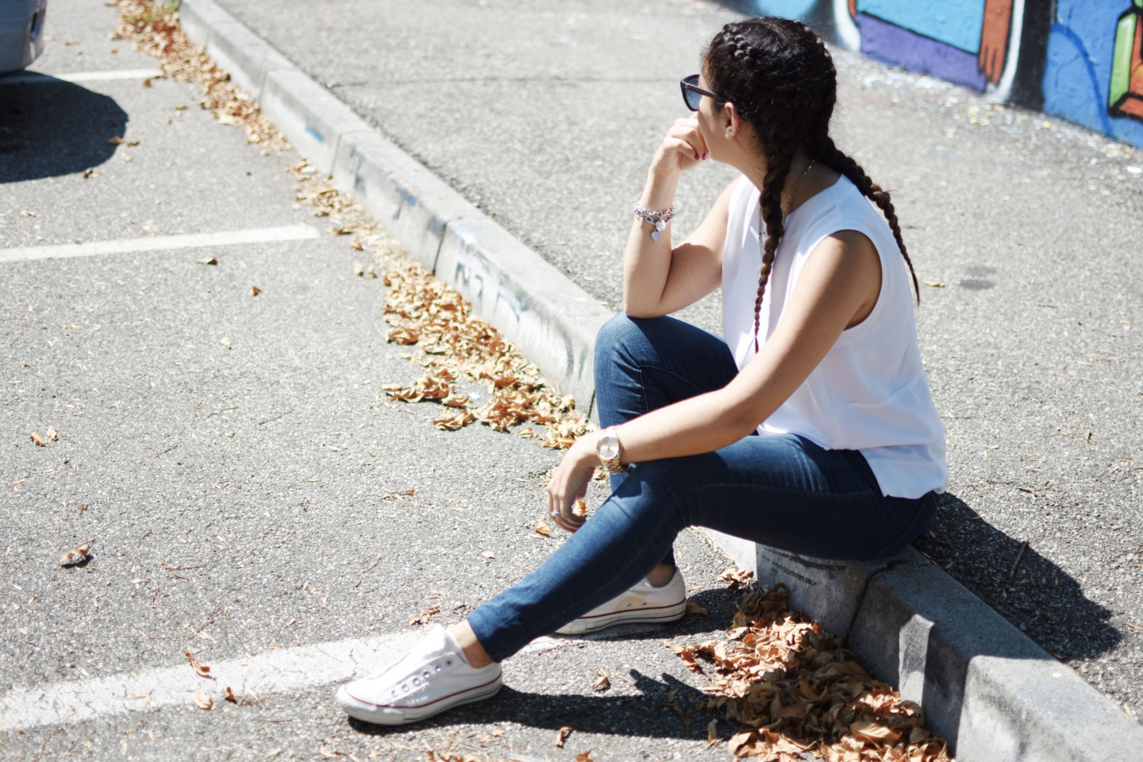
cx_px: 572
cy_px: 381
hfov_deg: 37.9
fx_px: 1667
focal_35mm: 52
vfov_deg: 25.8
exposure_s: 1/5000
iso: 100
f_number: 1.8
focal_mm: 35
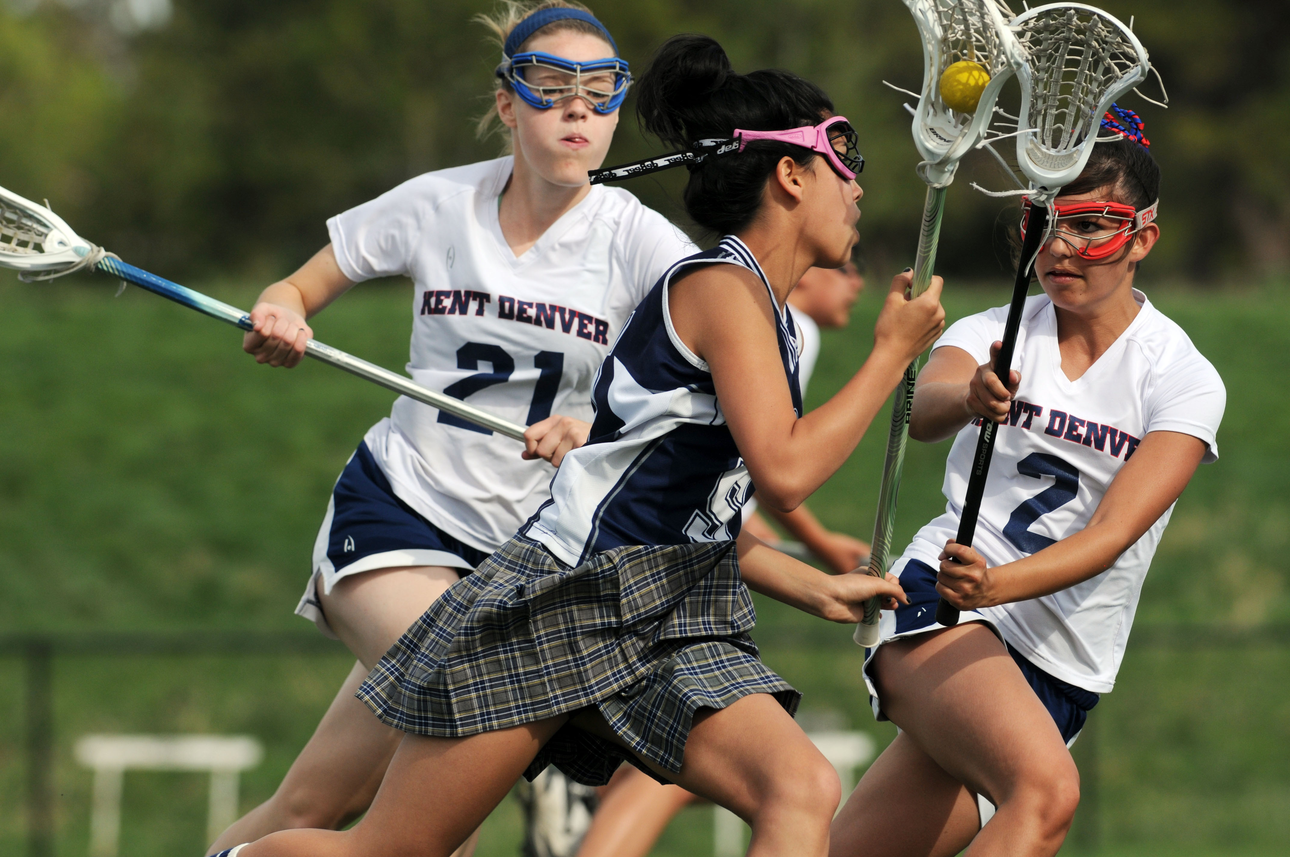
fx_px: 16105
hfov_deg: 4.6
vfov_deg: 3.0
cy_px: 428
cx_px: 645
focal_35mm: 450
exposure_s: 1/1250
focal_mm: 300
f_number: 6.3
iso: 200
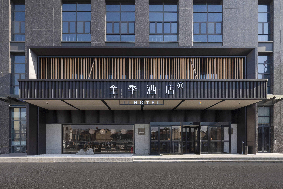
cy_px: 87
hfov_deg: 81.2
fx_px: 165
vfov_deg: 59.4
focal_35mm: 21
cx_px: 135
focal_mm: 17
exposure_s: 1/250
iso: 320
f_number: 11
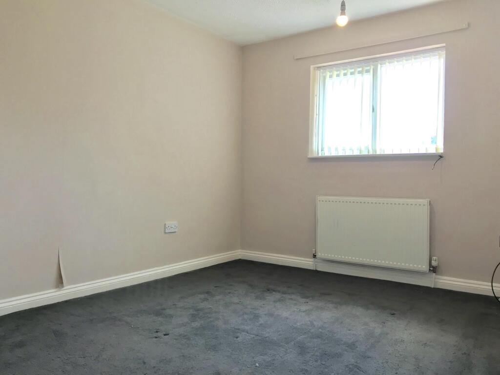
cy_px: 188
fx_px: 404
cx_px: 250
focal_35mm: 28
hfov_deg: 63.4
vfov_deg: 49.7
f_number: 1.8
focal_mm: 3.99
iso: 25
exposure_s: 1/50
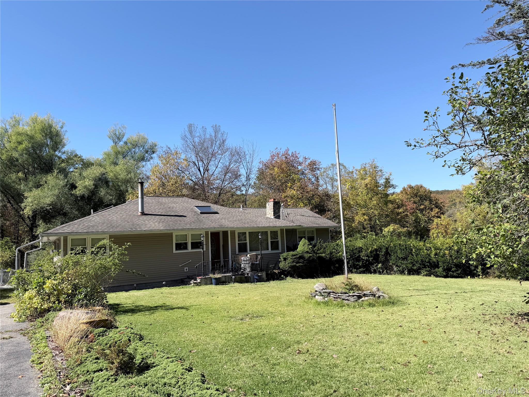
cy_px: 198
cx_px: 264
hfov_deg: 71.6
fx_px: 367
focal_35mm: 24
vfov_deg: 56.8
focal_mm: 6.76
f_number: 1.78
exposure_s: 1/3021
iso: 80
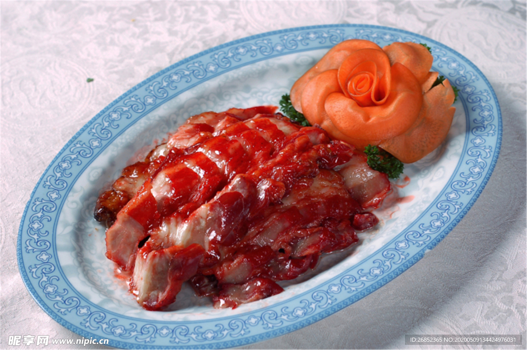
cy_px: 175
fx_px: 1097
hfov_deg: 27.0
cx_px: 264
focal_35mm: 75
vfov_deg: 18.1
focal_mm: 50
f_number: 5.6
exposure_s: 1/250
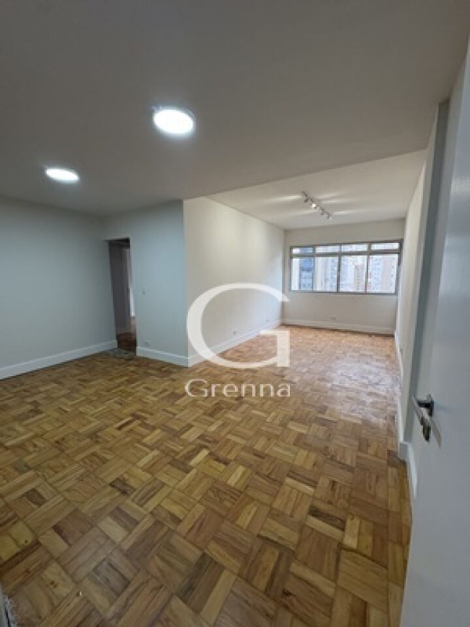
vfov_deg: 102.1
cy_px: 314
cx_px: 235
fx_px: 253
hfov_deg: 85.7
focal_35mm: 14
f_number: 2.2
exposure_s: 1/120
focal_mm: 2.22
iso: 160
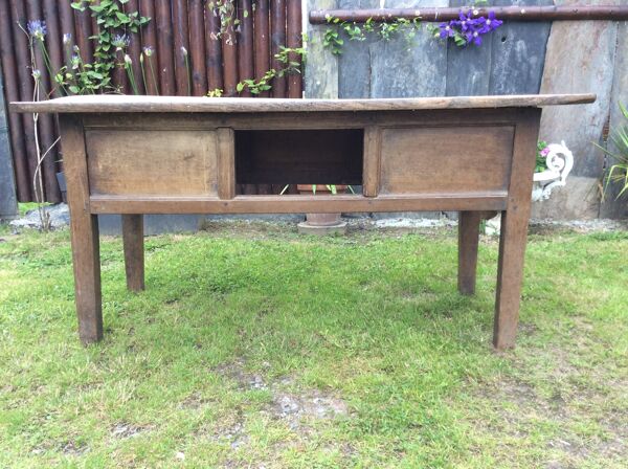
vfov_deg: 44.0
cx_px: 314
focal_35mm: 32
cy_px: 234
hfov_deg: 56.9
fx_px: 580
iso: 50
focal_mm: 3.3
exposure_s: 1/100
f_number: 2.4
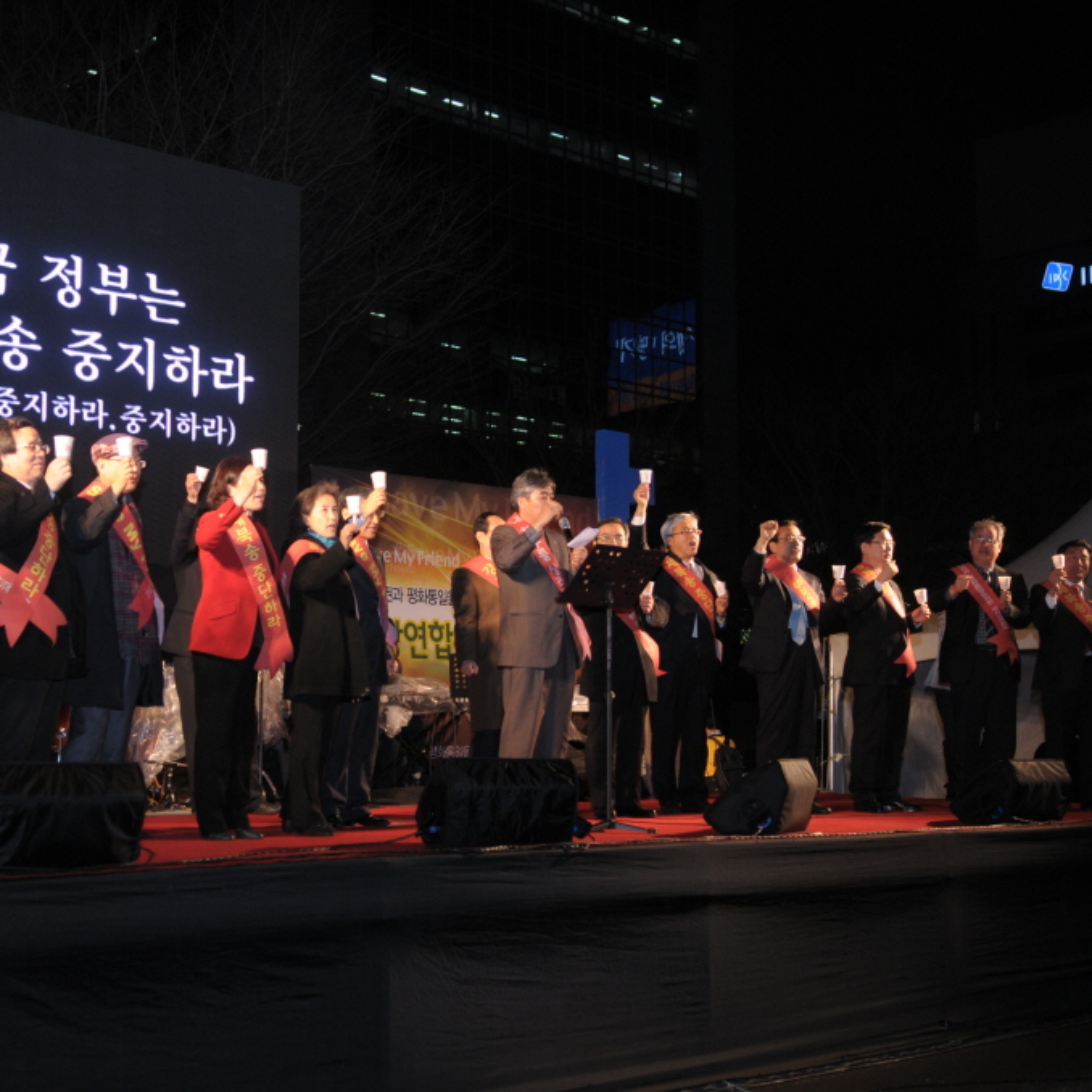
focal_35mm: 50
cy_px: 546
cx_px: 412
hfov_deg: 33.9
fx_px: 1785
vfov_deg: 34.0
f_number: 2.8
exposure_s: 1/320
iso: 400
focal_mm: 26
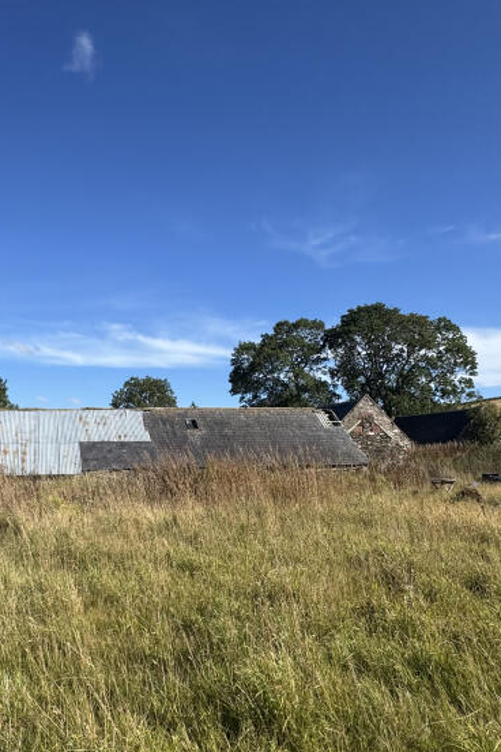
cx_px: 138
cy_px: 429
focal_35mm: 27
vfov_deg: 67.1
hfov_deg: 46.5
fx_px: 564
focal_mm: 2.22
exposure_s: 1/2083
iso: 50
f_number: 2.2
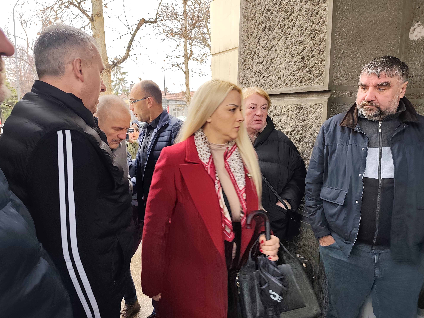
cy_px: 166
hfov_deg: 71.6
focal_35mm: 24
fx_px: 294
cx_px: 216
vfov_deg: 56.8
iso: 100
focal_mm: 6.19
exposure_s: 1/78.1
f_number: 1.65
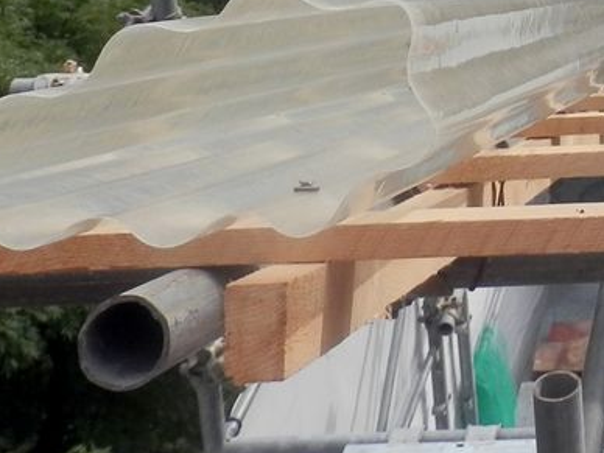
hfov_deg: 17.4
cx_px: 872
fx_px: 1797
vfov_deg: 13.0
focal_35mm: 103
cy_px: -366
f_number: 3
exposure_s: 1/1000
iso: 80
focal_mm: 4.5
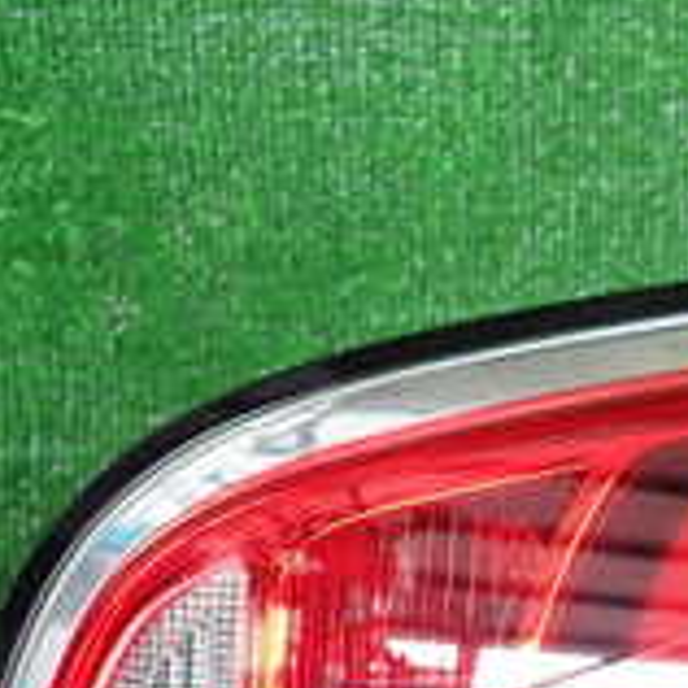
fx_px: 1889
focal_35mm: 84
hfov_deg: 18.5
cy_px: 788
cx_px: 1010
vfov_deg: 19.6
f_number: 2
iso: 200
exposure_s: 1/100
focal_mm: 4.5
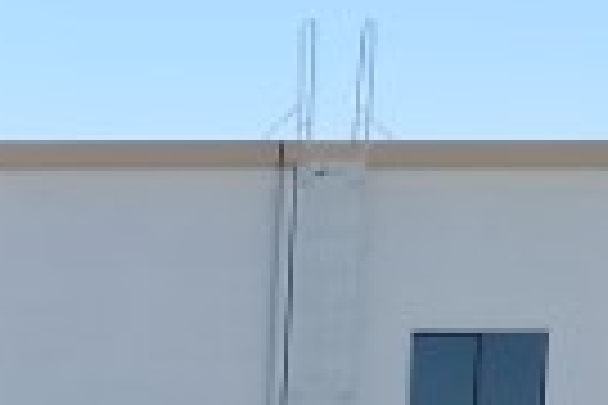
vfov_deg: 6.3
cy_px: 1413
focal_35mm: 190
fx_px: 3209
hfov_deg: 9.7
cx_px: -788
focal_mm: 4.1
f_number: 1.7
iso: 200
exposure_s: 1/1616
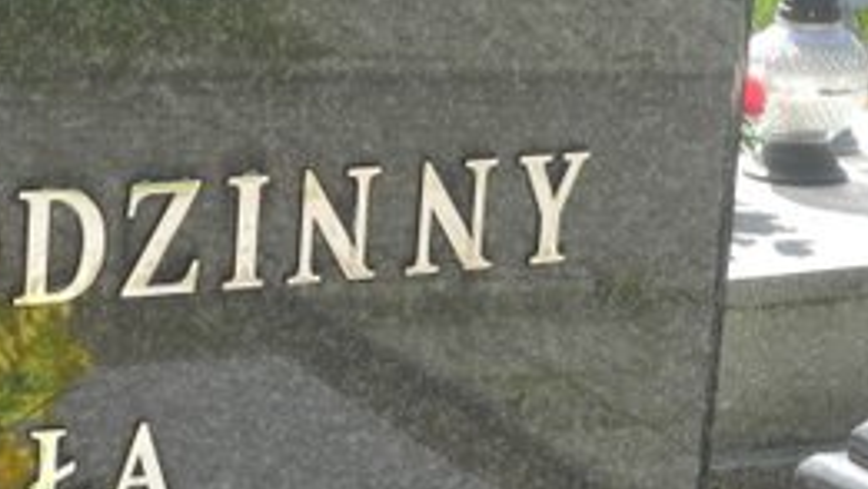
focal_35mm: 167
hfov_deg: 12.5
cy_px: 509
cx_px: -266
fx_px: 3845
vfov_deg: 7.2
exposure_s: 1/250
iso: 100
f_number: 3.5
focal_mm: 10.7
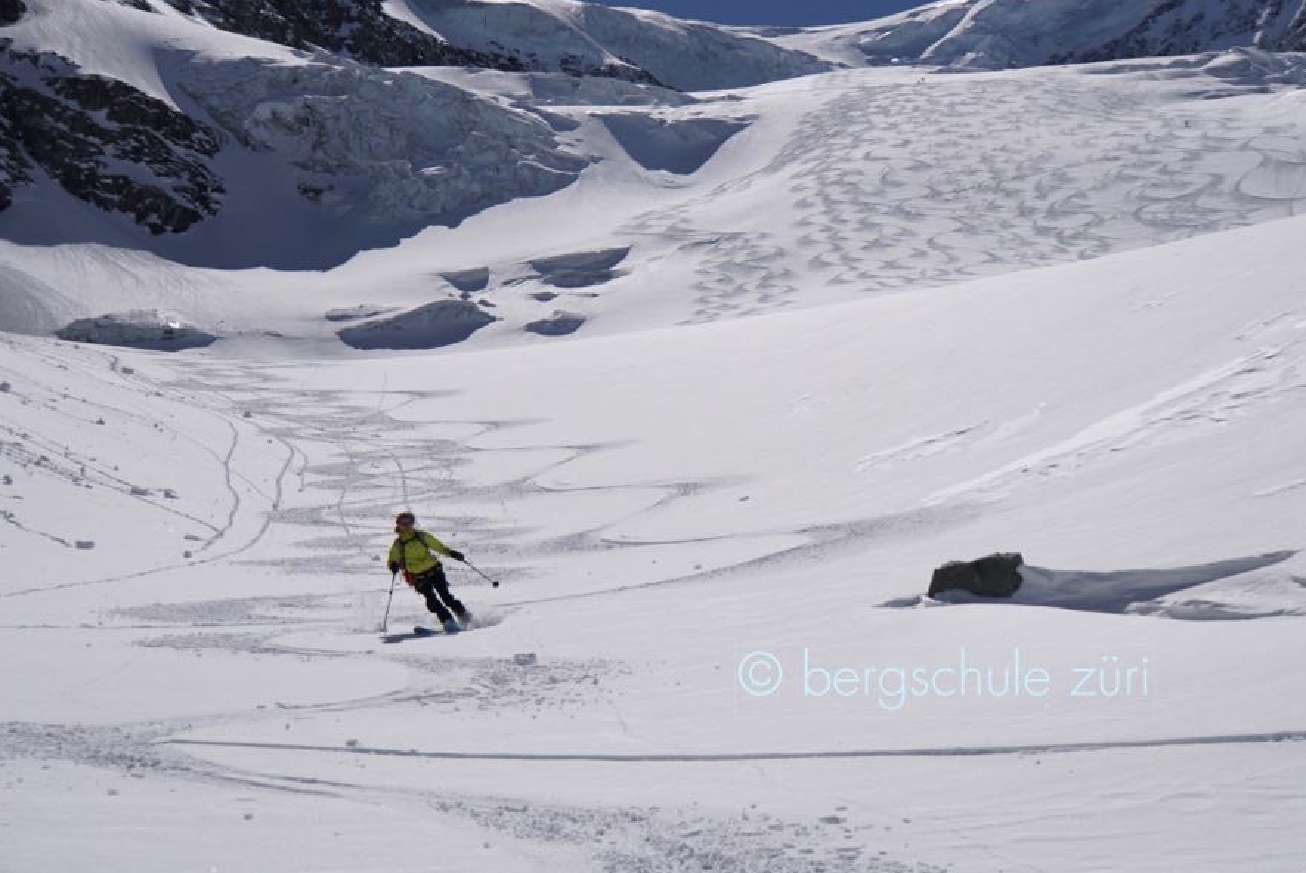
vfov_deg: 19.6
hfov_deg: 29.0
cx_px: 681
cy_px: 434
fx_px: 2526
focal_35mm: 70
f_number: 5.6
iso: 100
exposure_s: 1/3200
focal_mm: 41
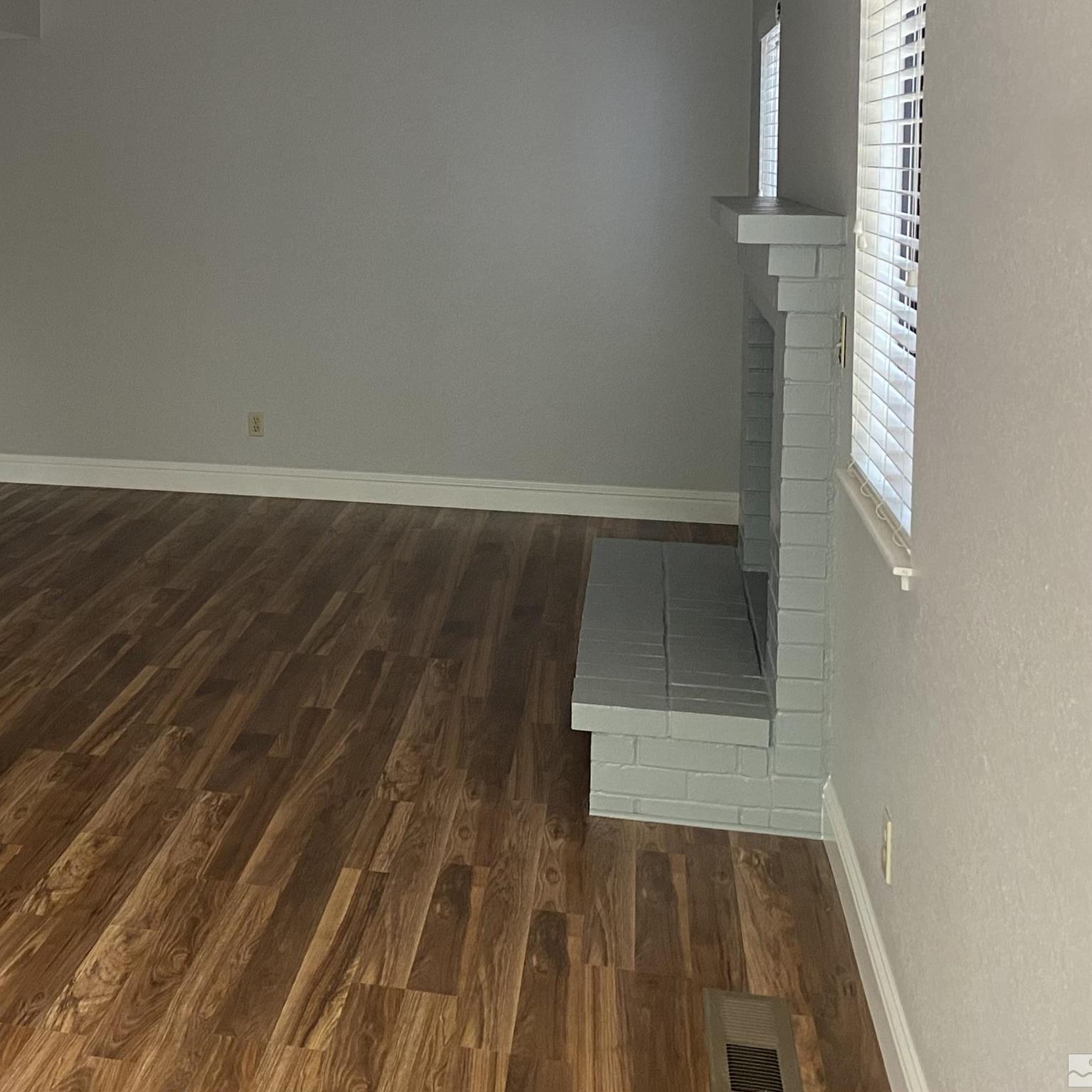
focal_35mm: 46
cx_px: 113
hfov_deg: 34.7
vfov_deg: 36.0
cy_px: 273
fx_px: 1642
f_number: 1.8
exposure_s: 1/60
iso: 250
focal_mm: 4.25
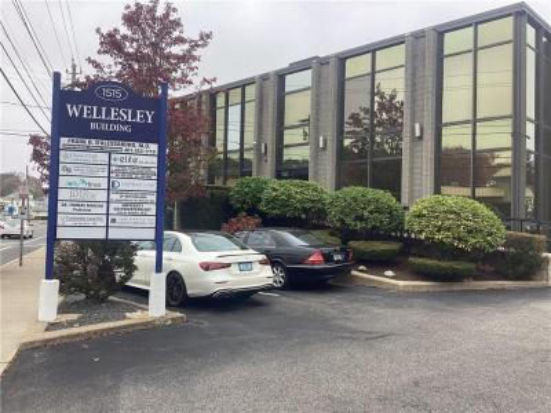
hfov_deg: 58.4
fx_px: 493
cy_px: 206
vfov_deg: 45.4
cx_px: 276
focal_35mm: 31
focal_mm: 3.3
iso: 25
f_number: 2.4
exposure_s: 1/120
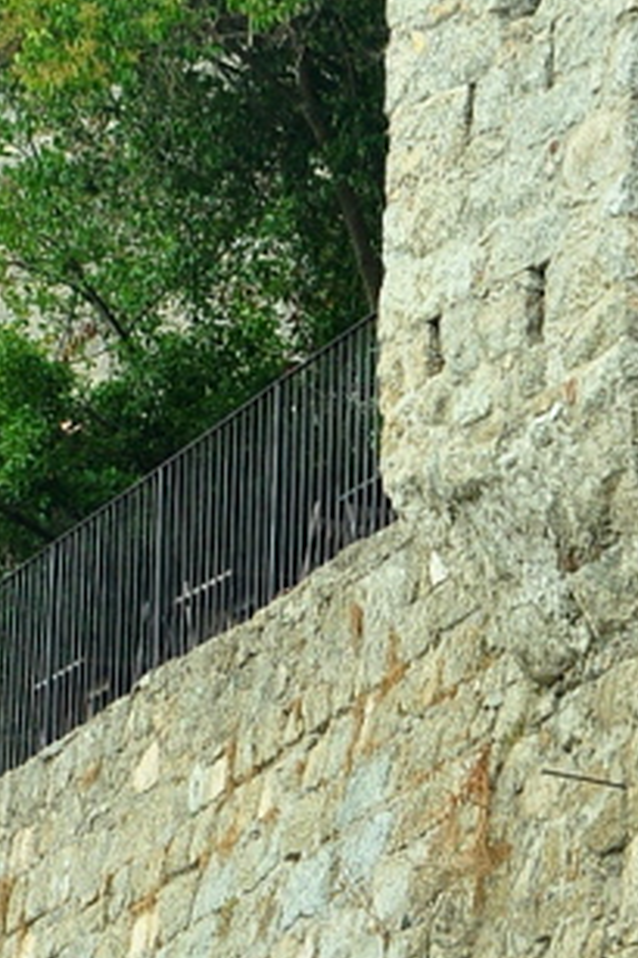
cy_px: 718
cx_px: 615
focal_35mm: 292
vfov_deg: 7.1
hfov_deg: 4.7
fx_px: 7770
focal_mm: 50
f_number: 7.1
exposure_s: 1/200
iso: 400
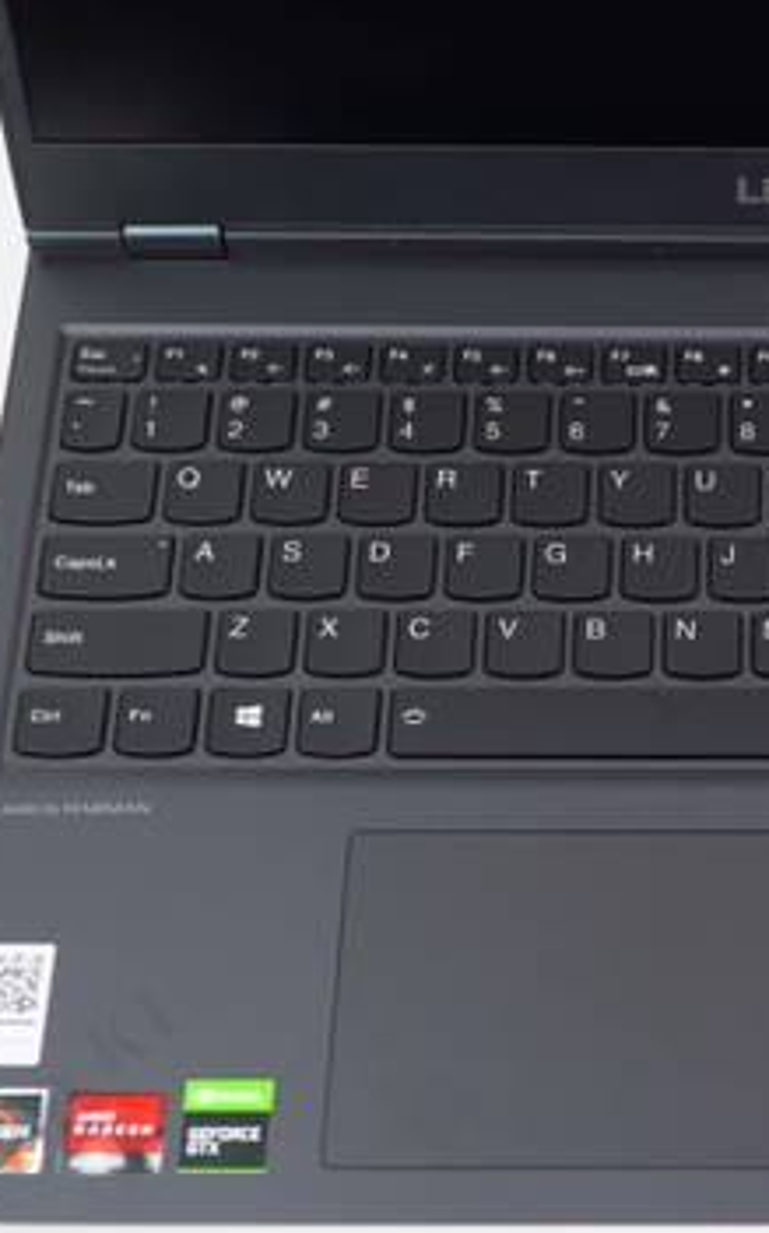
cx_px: 804
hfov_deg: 18.5
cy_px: 639
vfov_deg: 30.2
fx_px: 2283
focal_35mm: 68
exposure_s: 1/25
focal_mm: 26
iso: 100
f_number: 4
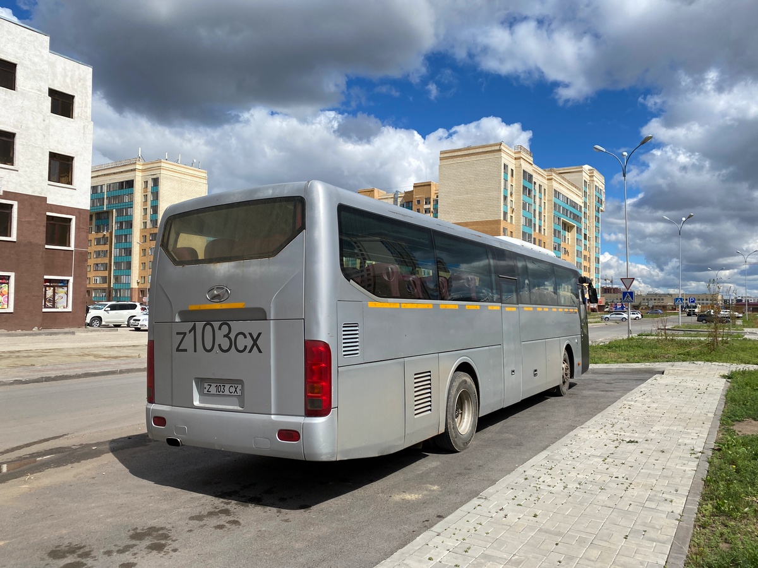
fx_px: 569
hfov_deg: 67.3
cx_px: 379
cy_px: 284
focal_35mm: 26
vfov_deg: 53.1
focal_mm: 4.25
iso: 32
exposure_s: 1/4608
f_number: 1.8
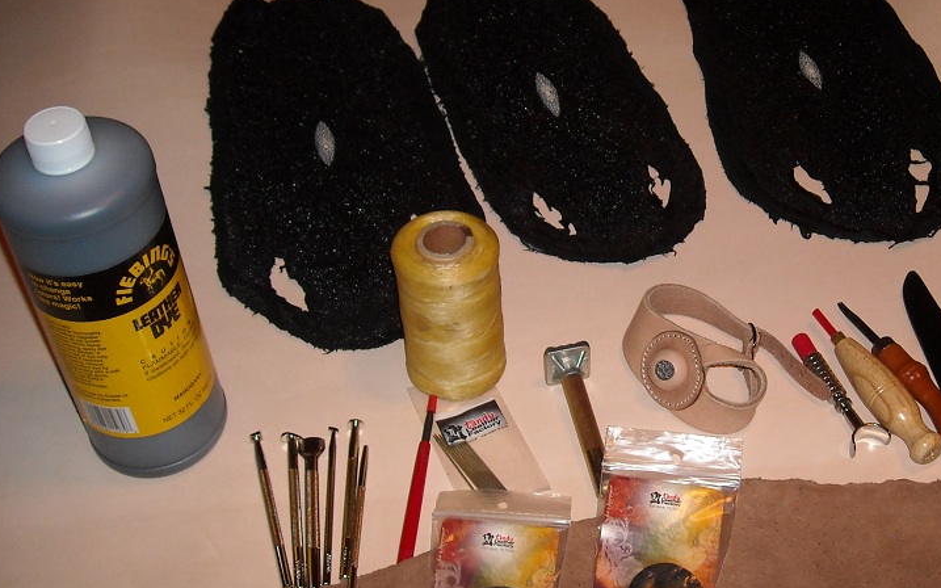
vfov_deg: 24.4
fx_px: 1359
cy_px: 297
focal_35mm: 53
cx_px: 631
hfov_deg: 37.8
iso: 200
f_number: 2.8
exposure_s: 1/60
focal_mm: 5.7
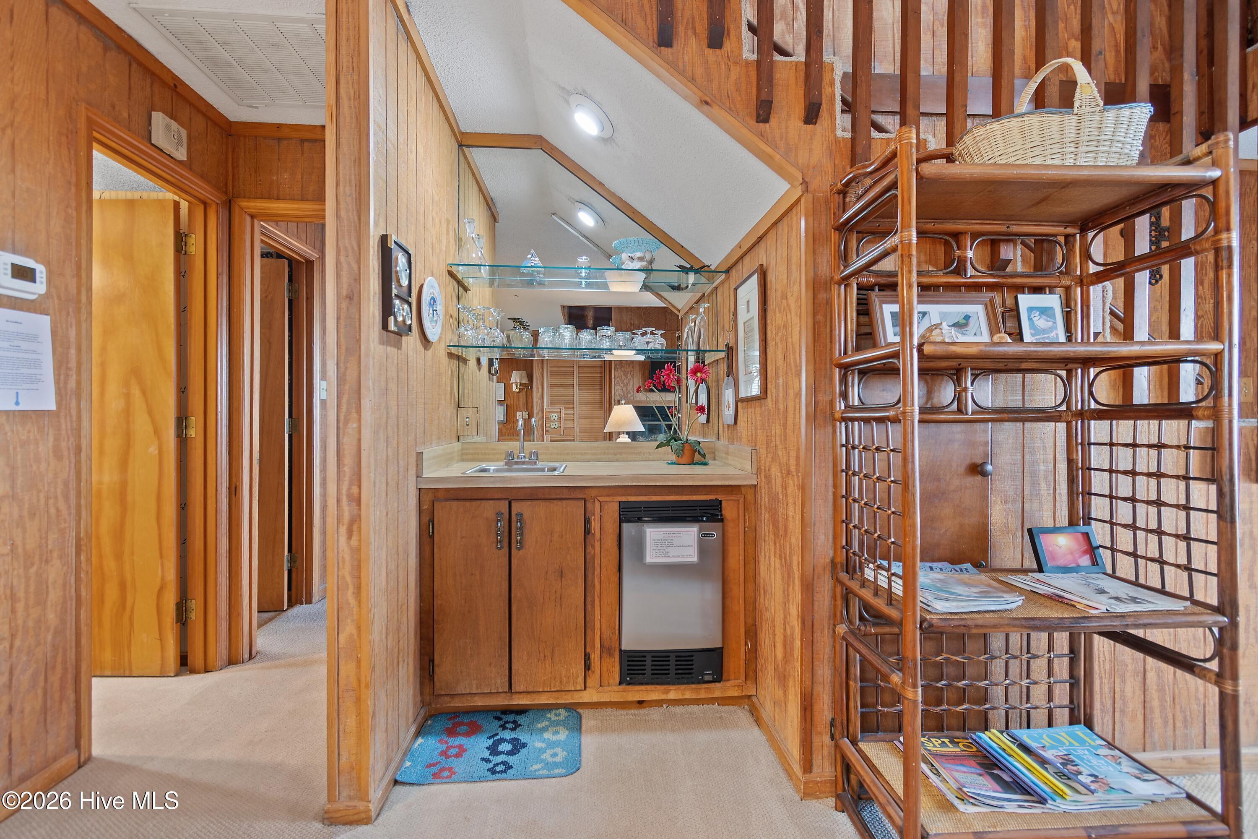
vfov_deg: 77.3
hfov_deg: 100.4
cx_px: 629
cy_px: 420
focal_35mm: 15
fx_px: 524
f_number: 4.5
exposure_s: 1
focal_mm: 10
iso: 100
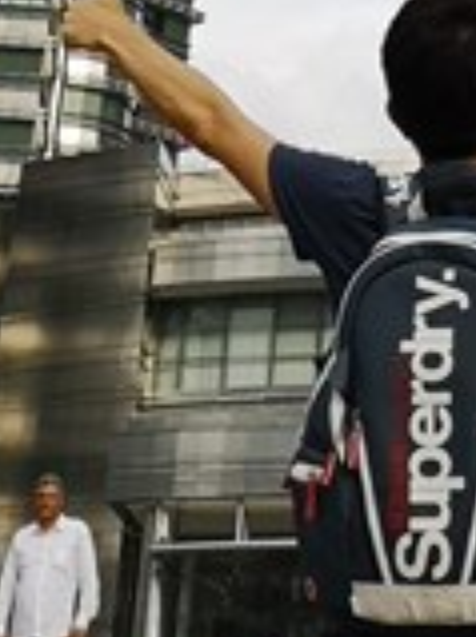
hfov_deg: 10.7
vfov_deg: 11.8
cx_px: 548
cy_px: -905
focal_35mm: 136
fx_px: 2497
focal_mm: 3.95
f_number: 1.8
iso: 50
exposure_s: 1/793
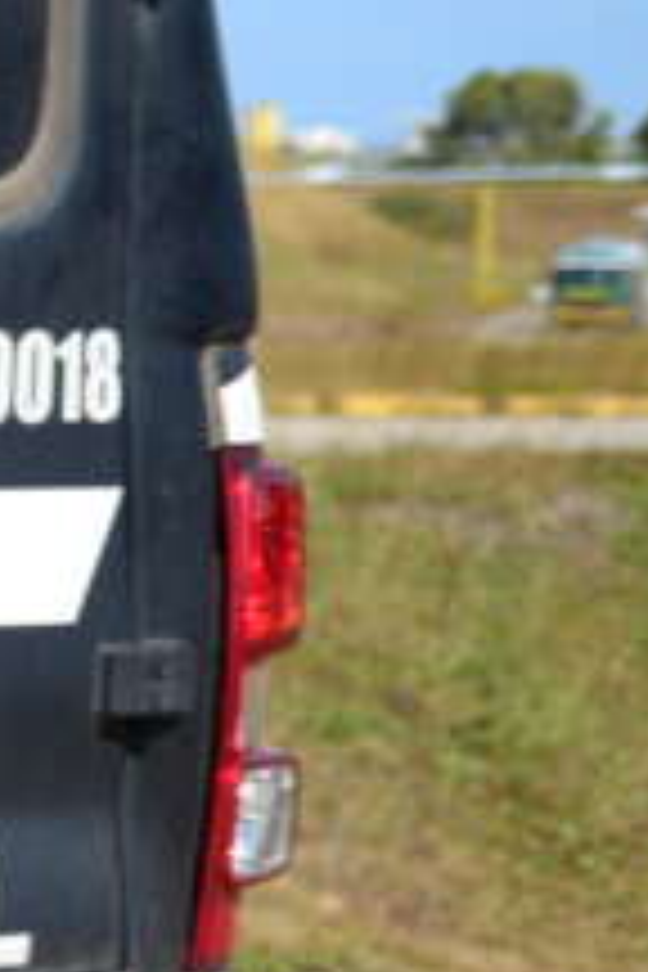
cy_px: 713
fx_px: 5103
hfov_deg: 6.0
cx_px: -1998
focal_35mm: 189
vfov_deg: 10.9
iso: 100
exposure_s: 1/1600
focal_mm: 34
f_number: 2.8
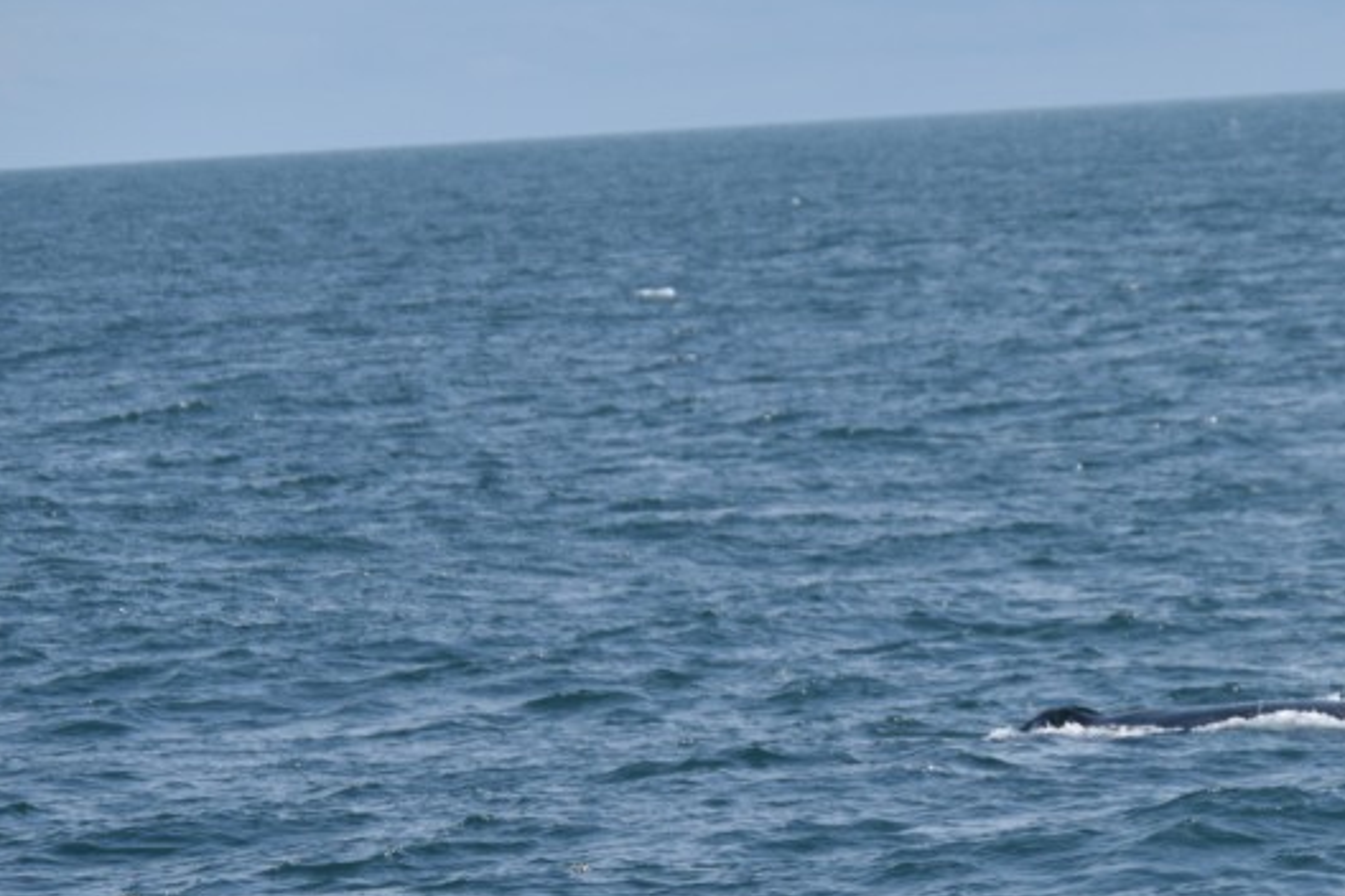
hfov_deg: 5.2
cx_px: 1149
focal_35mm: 399
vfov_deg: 3.4
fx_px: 14906
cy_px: 517
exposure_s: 1/1600
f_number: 5.6
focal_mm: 130
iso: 200
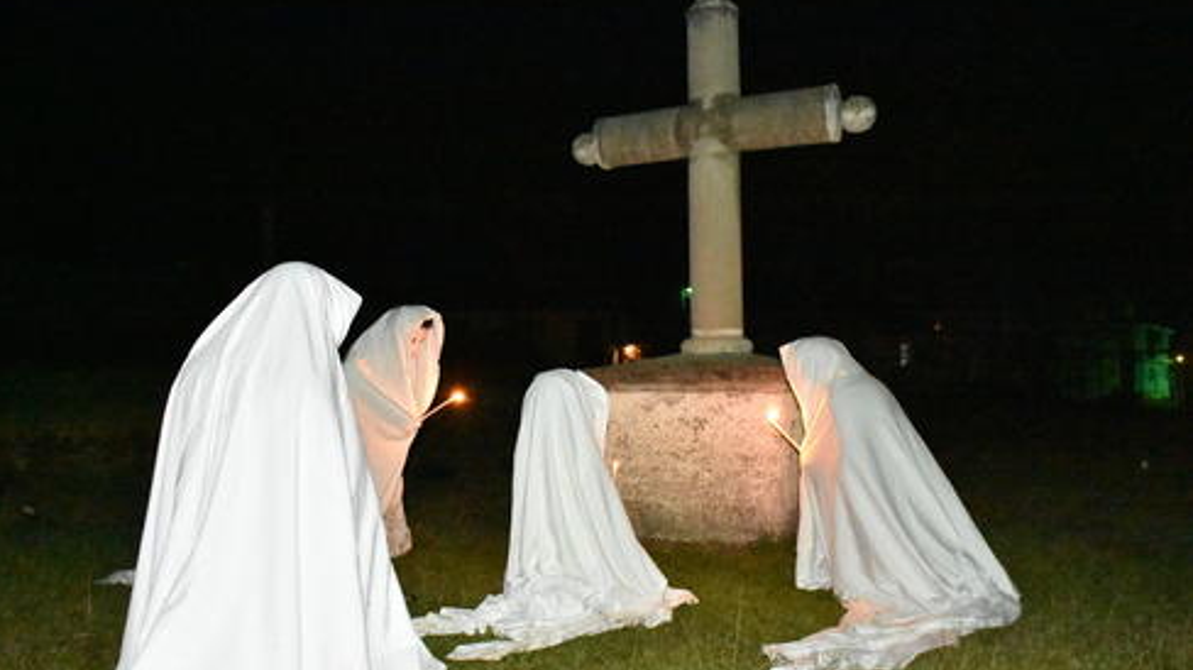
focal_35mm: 29
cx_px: 587
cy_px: 357
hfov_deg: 66.1
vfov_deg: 40.1
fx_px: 917
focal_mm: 18
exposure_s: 1/60
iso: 25600
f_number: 5
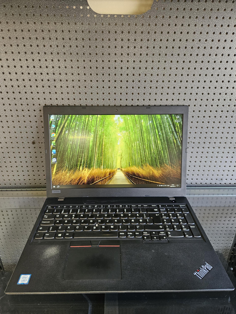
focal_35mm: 23
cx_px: 118
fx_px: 209
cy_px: 157
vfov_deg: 73.9
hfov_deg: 58.9
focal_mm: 5.4
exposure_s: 1/100
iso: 500
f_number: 1.8
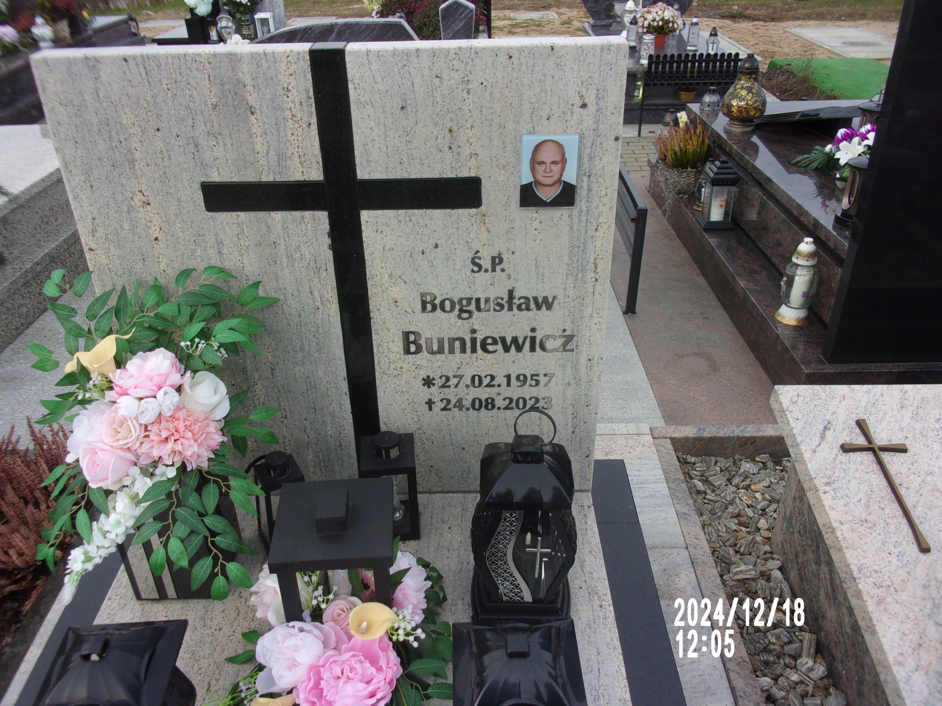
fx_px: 762
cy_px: 353
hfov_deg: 63.4
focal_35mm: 28
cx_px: 471
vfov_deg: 49.7
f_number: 3.9
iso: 80
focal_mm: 5.1
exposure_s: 1/160
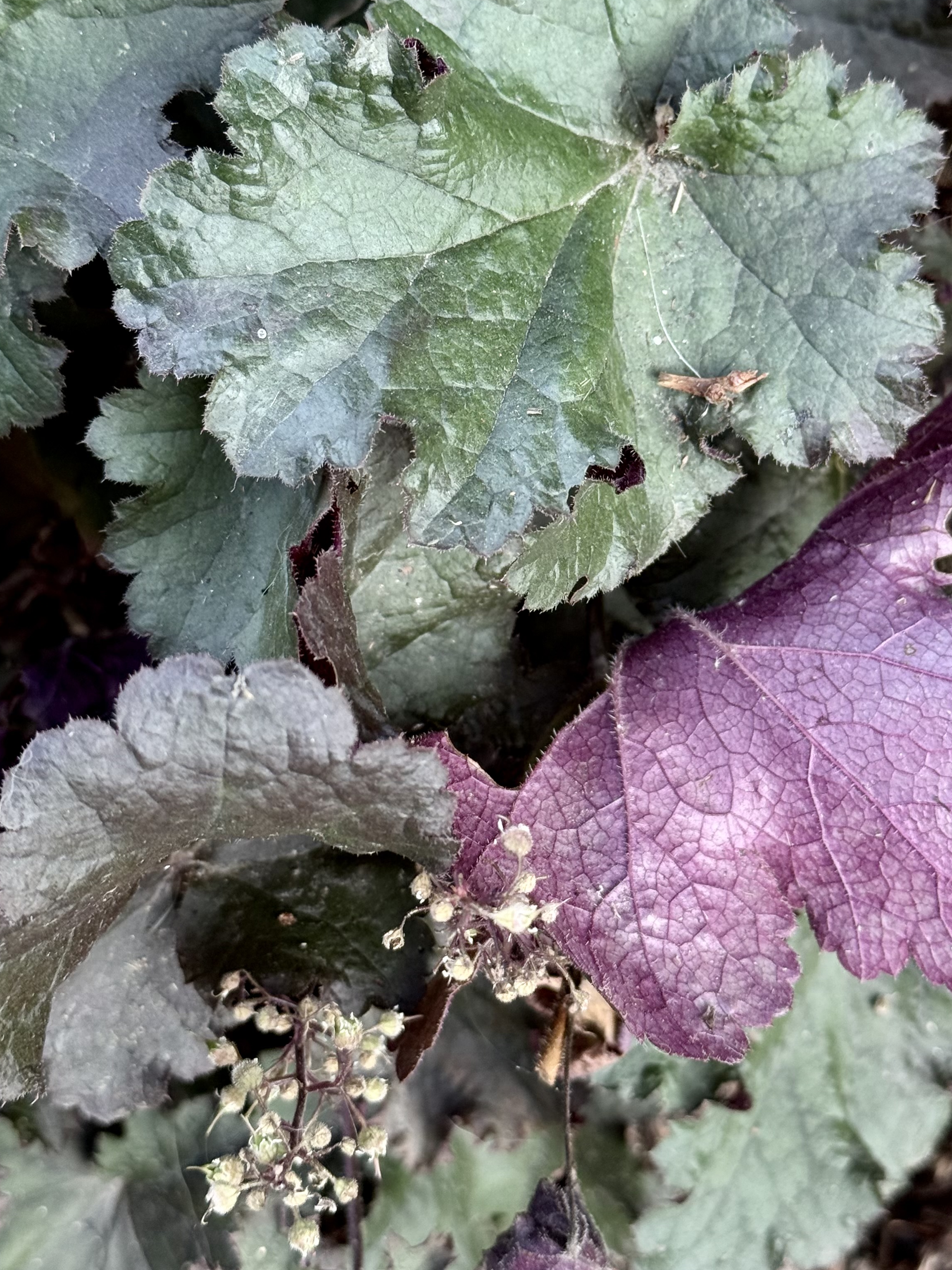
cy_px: 556
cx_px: 566
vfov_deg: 30.7
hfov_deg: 23.3
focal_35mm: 63
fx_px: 2310
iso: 160
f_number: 1.78
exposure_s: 1/111
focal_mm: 6.76
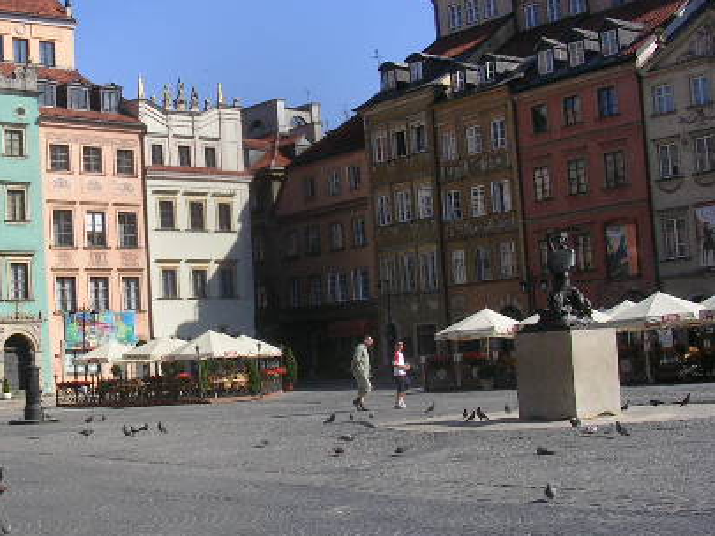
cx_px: 152
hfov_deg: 31.4
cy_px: 252
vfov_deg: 24.4
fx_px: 1240
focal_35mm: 60
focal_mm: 5.8
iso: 50
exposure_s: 1/328
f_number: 5.6
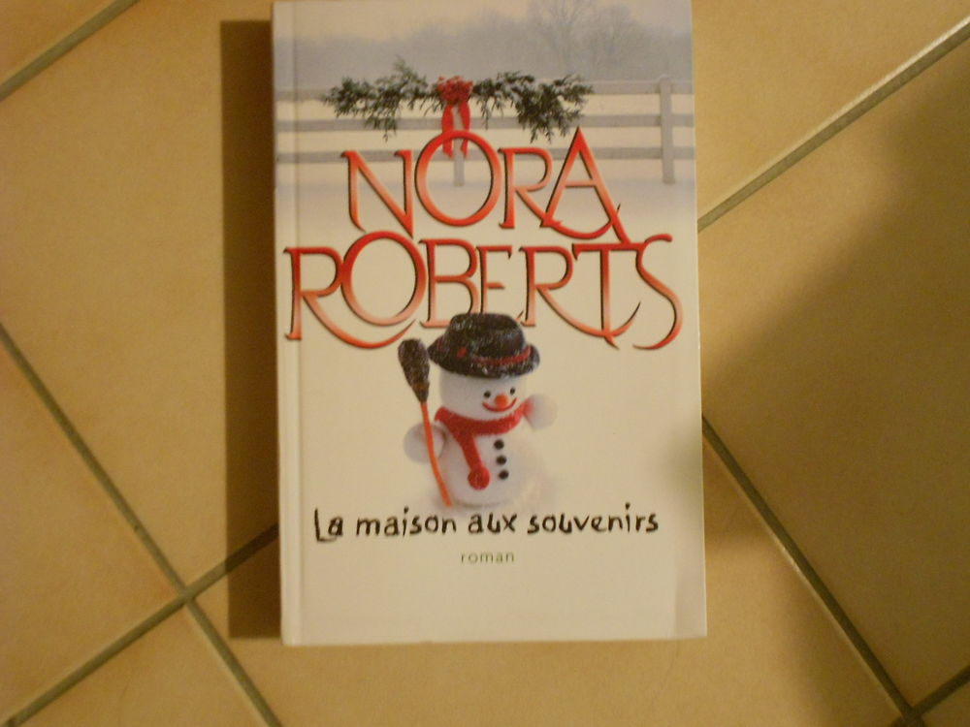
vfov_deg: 29.7
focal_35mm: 49
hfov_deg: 38.9
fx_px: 1373
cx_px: 485
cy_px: 364
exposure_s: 1/3
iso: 400
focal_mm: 9
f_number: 4.5
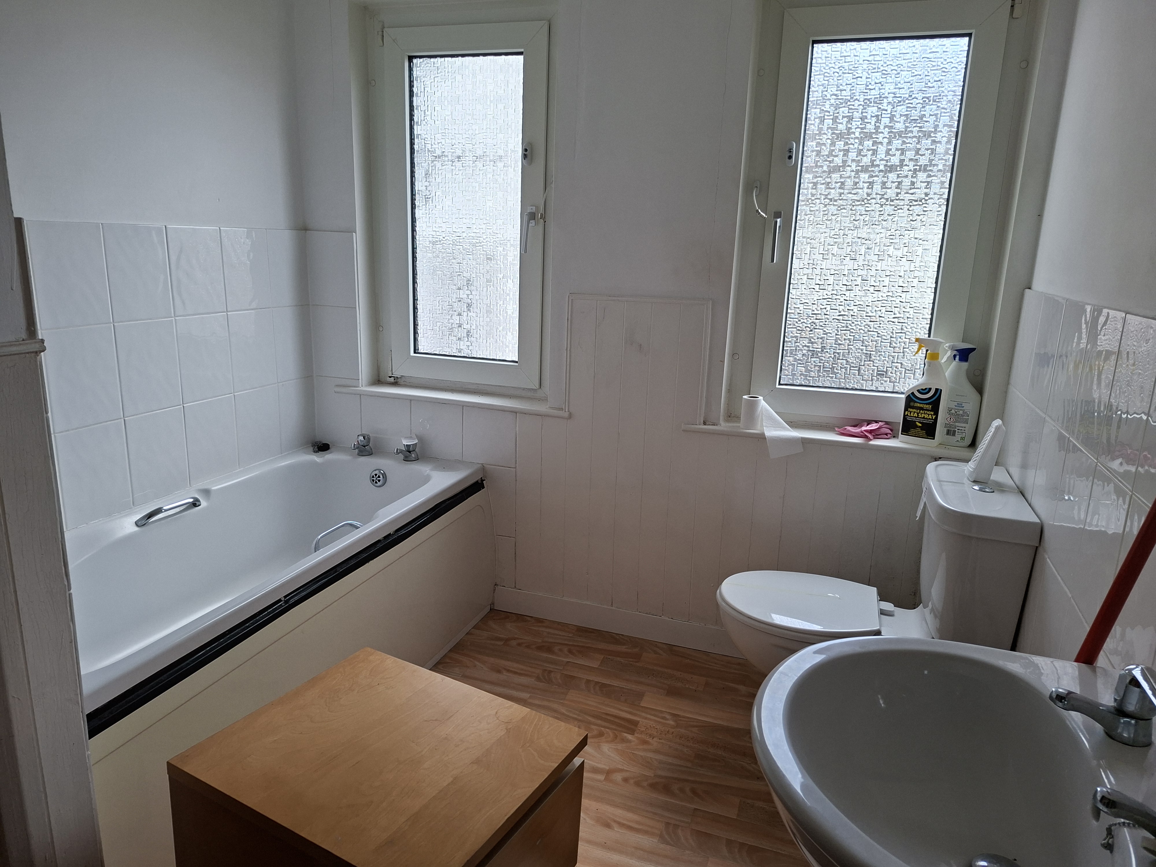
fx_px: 768
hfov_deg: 73.9
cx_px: 578
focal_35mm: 23
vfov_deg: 58.9
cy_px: 434
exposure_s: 1/132
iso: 50
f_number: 1.8
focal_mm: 5.54
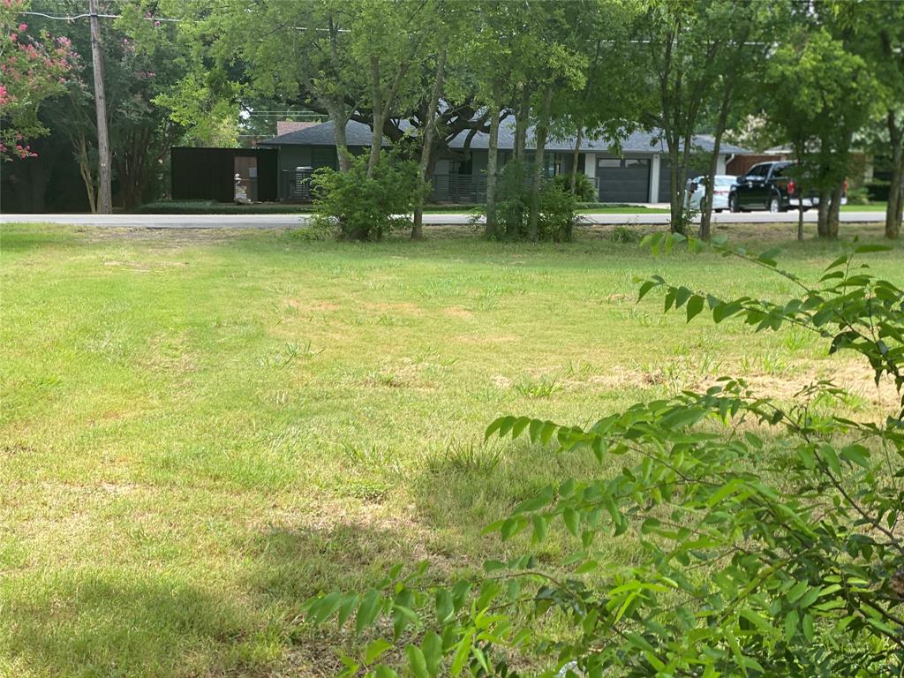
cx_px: 452
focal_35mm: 52
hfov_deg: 36.8
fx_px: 1358
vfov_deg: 28.0
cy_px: 339
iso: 20
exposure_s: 1/461
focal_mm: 6
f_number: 2
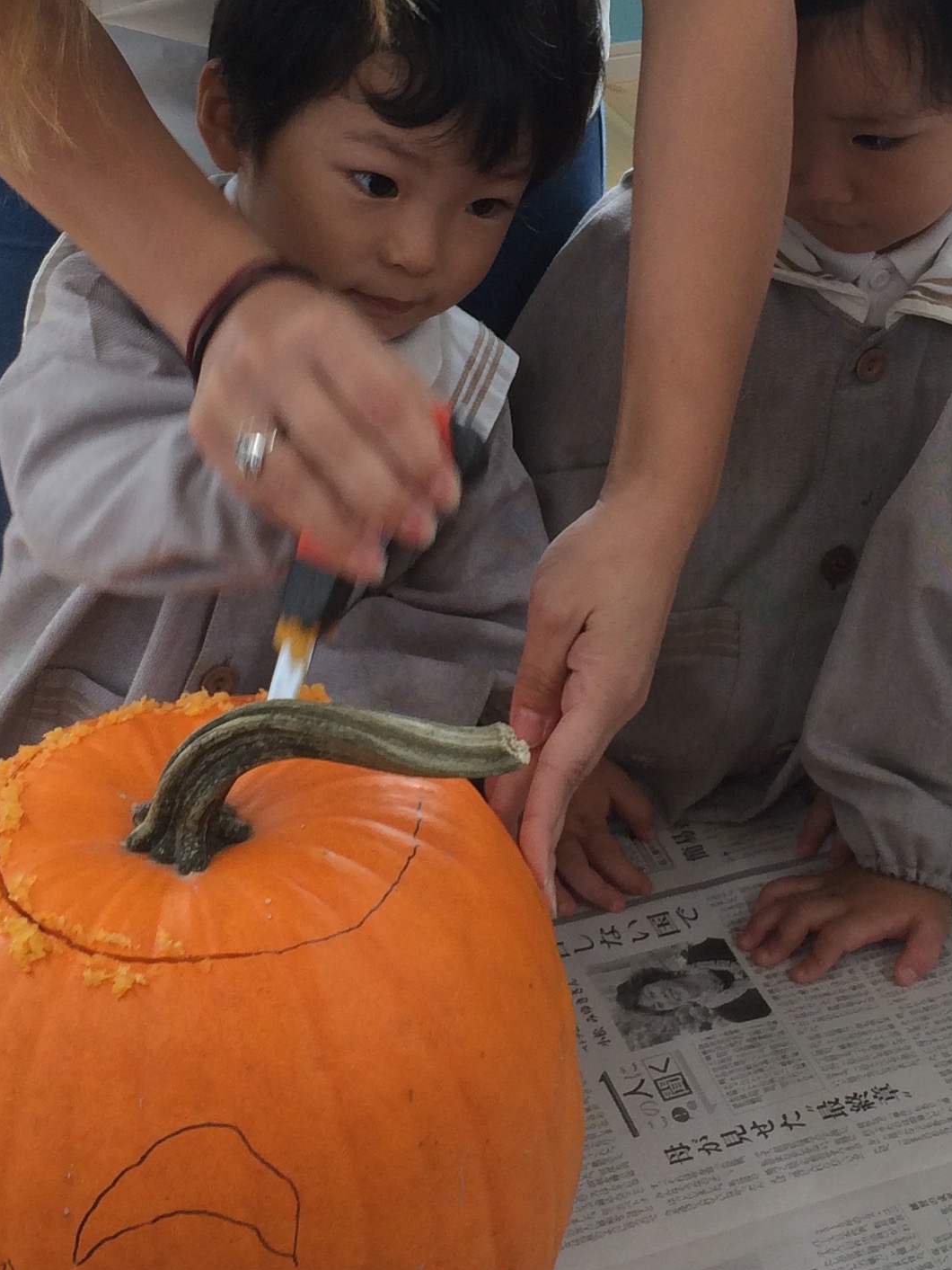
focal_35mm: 67
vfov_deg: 28.4
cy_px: 258
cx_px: 609
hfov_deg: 21.9
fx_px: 2456
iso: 50
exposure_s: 1/60
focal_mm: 4.15
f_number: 2.2
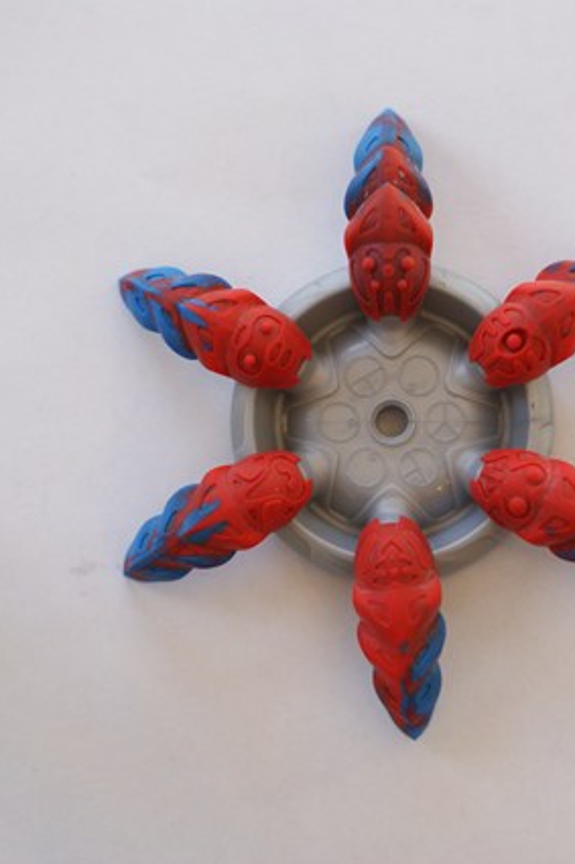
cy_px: 433
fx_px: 2709
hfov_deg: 12.1
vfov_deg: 18.1
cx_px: 392
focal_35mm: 113
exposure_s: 1/80
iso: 100
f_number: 2.2
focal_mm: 50
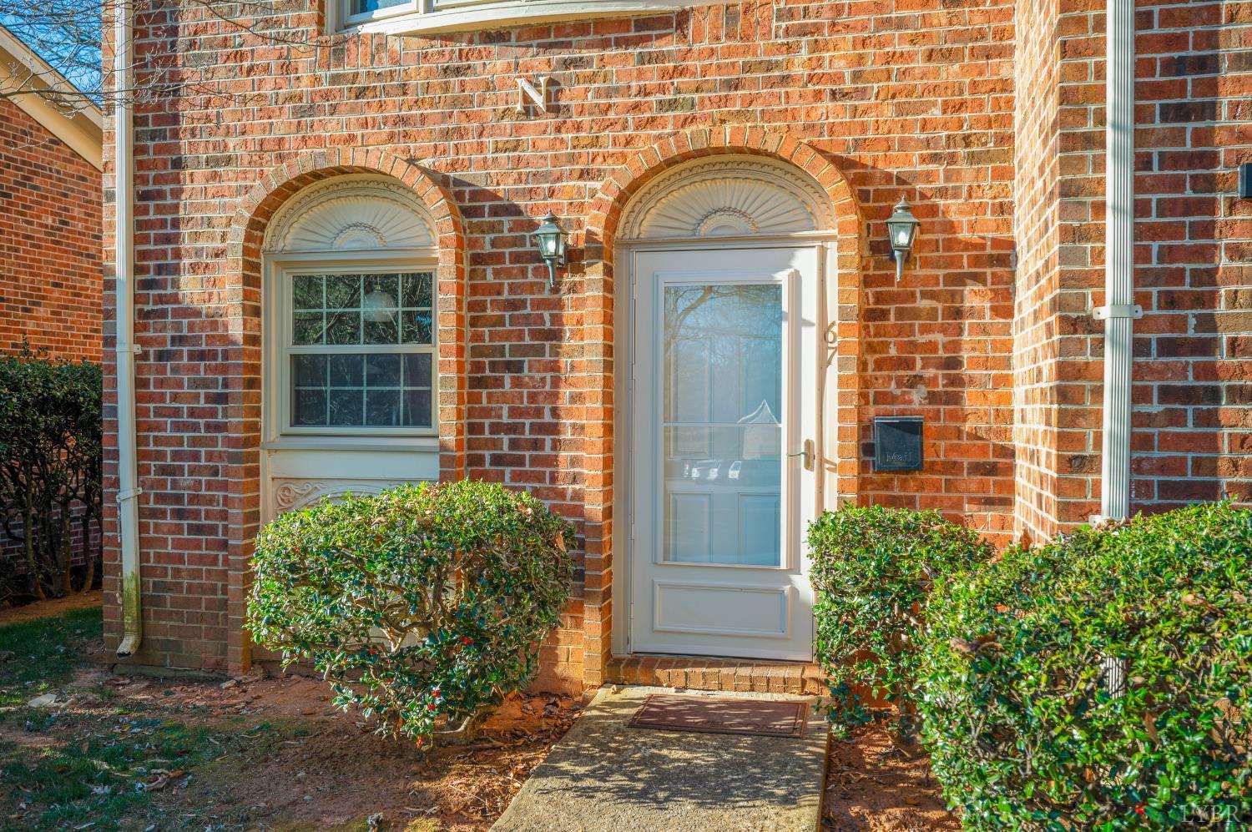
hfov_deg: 62.0
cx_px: 626
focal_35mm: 30
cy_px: 416
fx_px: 1042
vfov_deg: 43.5
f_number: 4
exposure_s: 1/640
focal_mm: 30
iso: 250
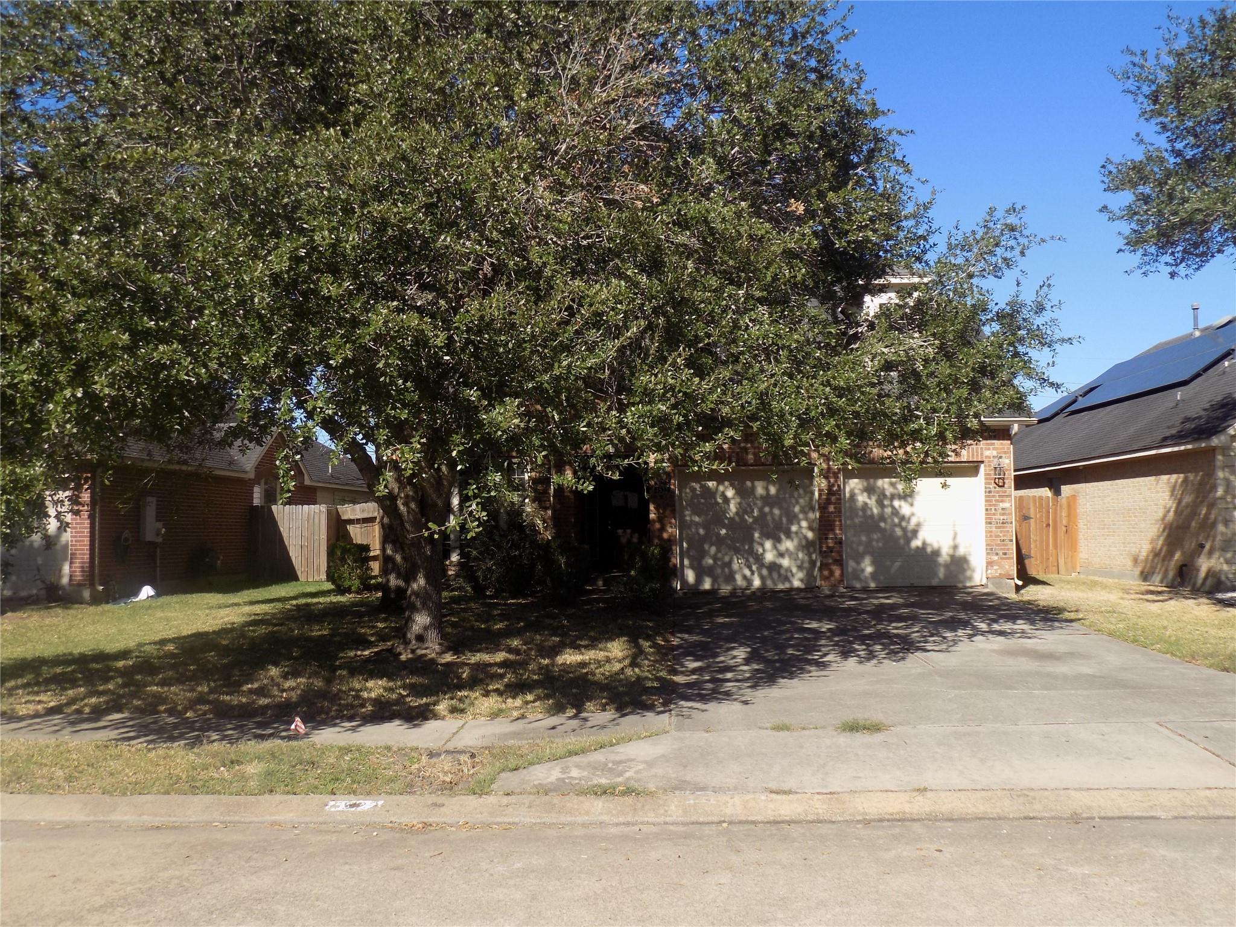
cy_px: 464
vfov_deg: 46.8
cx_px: 618
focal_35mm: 30
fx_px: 1071
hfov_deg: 60.0
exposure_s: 1/800
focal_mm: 5.3
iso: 80
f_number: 3.3
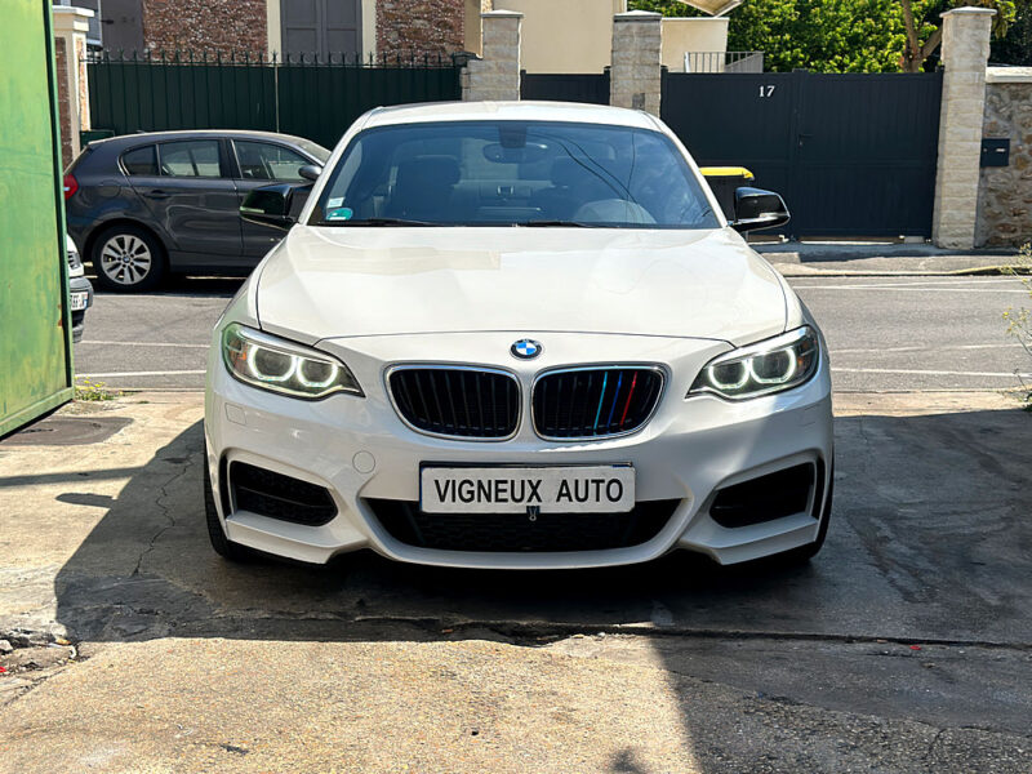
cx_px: 516
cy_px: 387
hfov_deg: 39.7
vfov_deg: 30.3
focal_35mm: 48
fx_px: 1431
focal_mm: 6.86
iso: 64
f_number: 1.78
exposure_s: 1/4785
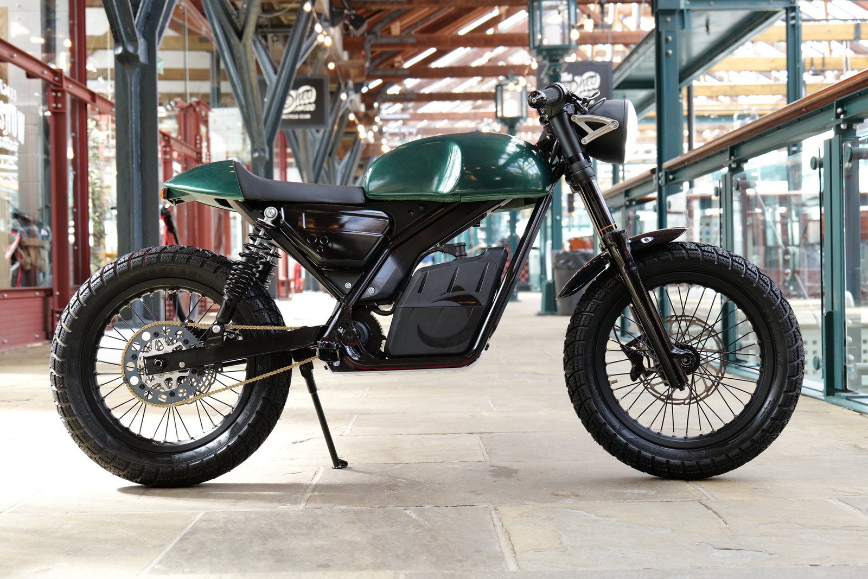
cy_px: 290
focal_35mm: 48
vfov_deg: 28.1
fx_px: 1157
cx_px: 434
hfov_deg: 41.1
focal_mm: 48
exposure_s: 1/60
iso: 1000
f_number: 5.2
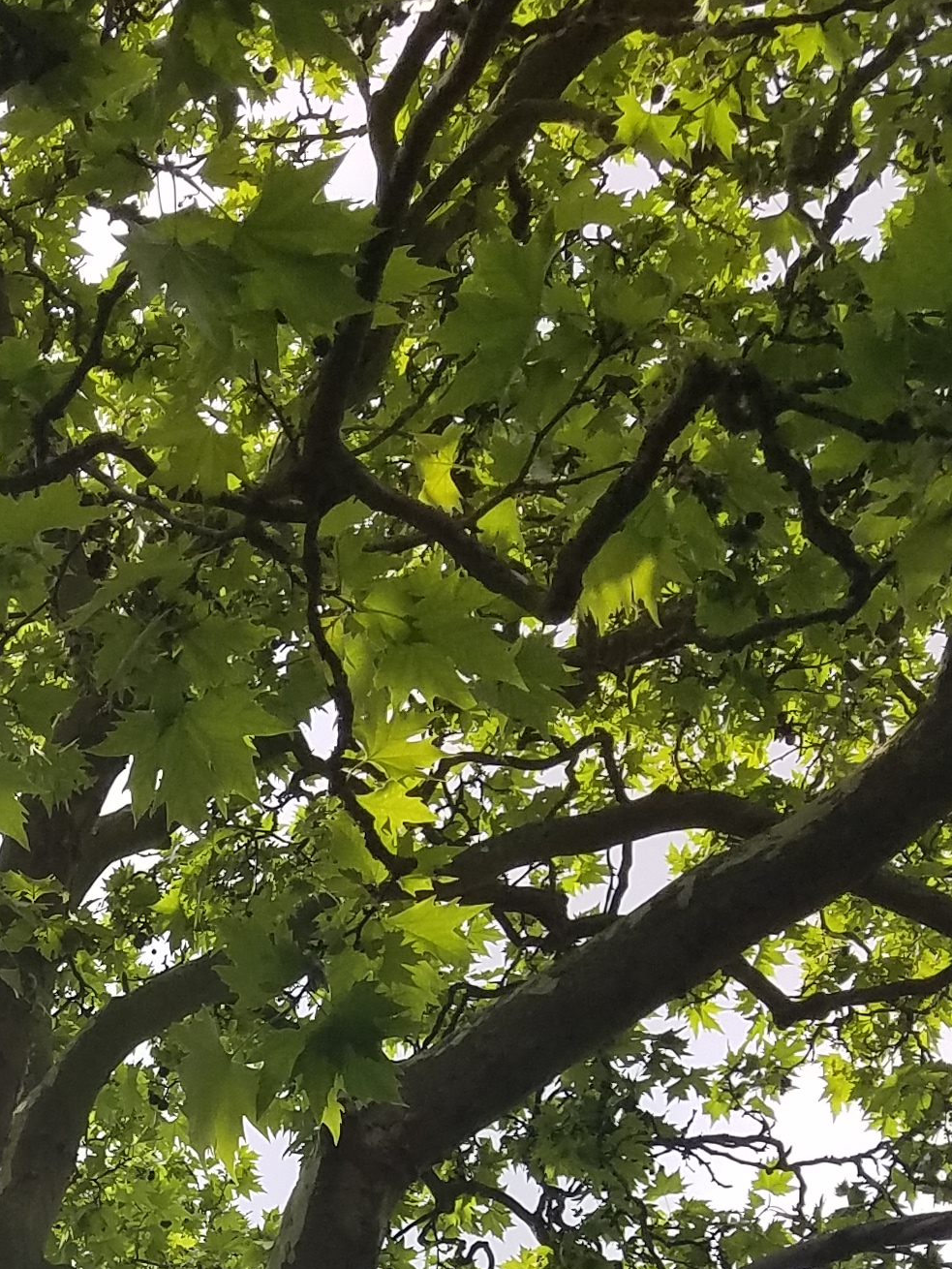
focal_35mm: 80
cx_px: -272
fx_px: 2933
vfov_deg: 22.0
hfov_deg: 17.4
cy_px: 1638
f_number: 1.7
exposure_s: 1/1660
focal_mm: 4.2
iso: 40
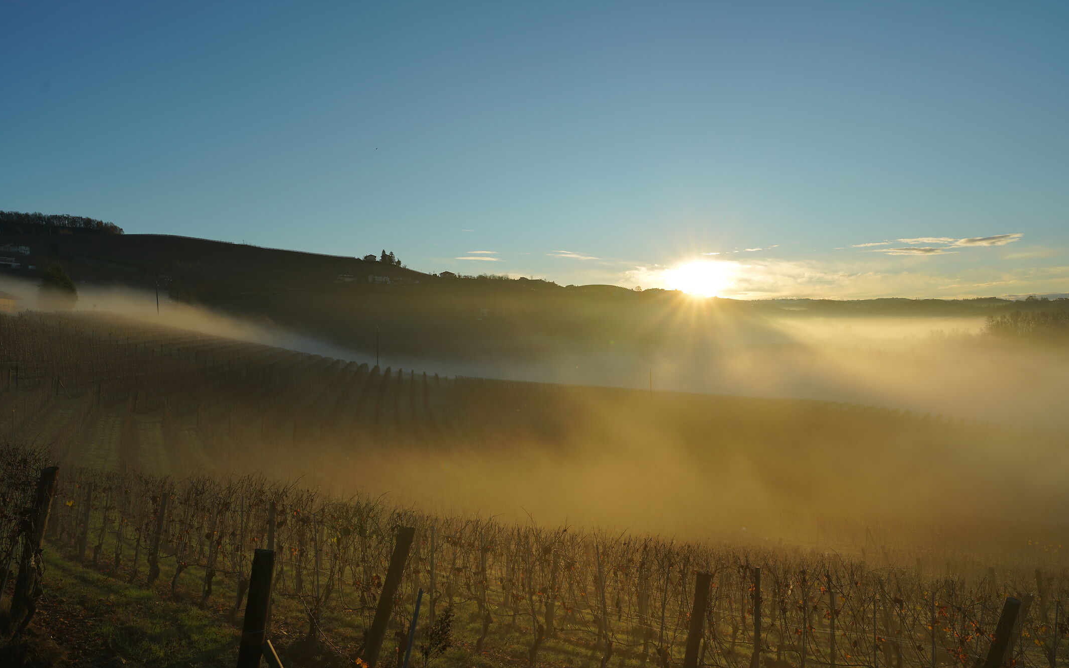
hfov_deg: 77.1
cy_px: 388
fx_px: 670
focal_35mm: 23
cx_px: 550
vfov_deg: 52.8
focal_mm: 20
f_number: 8
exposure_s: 1/320
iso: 100
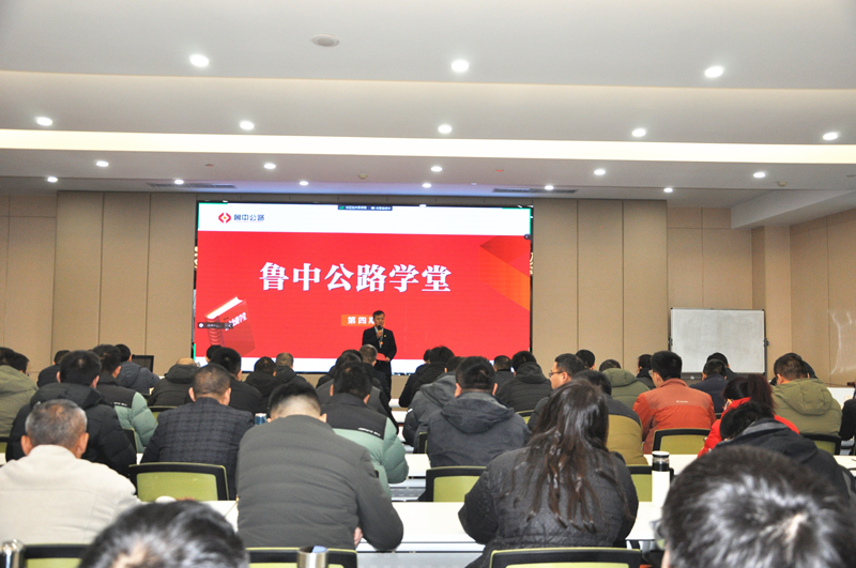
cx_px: 428
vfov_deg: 39.9
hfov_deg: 57.3
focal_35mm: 33
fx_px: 784
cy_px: 284
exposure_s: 1/100
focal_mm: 22
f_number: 3.8
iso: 800
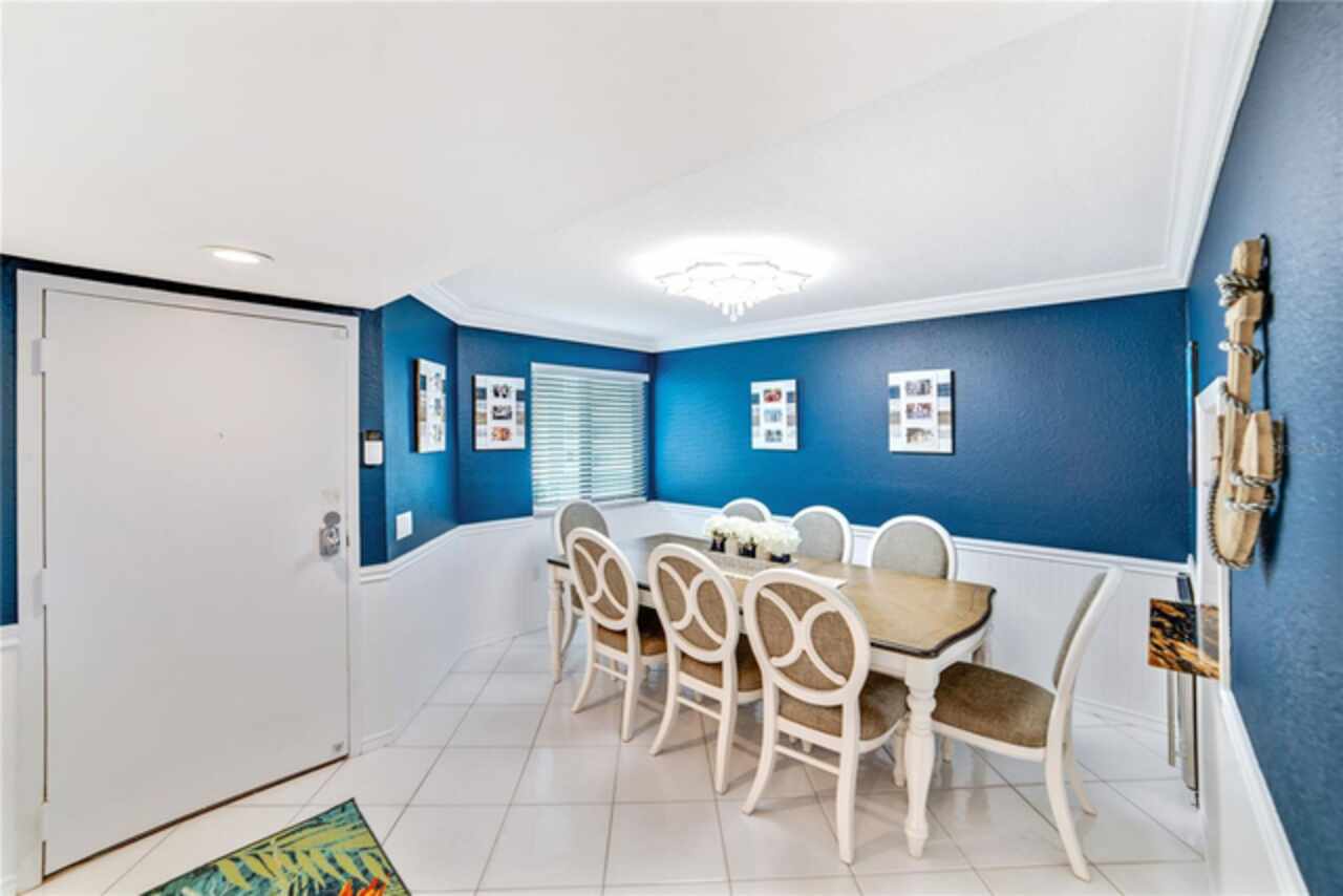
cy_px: 448
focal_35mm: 14
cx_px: 672
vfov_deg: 81.2
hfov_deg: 104.2
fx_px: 522
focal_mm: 14
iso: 100
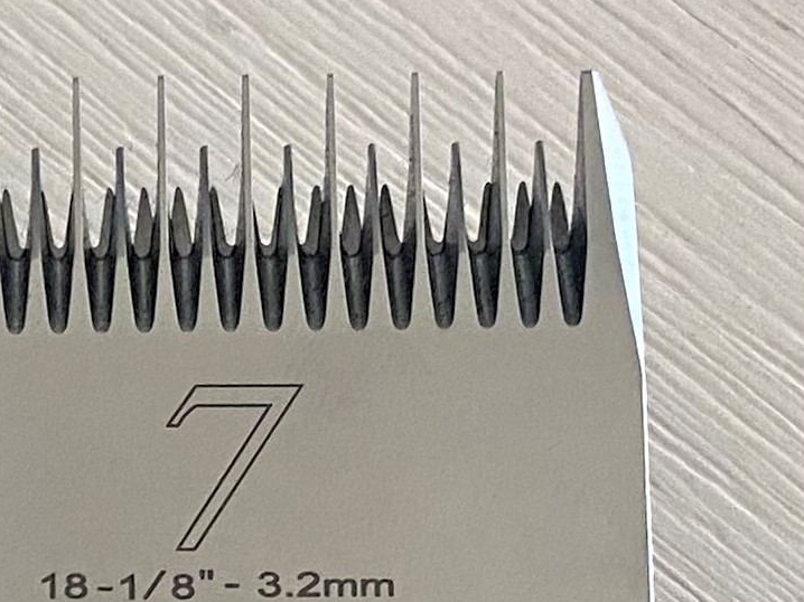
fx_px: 1625
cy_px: 493
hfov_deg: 27.5
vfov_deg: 20.7
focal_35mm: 70
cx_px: 215
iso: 125
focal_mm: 4.25
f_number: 1.8
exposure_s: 1/96
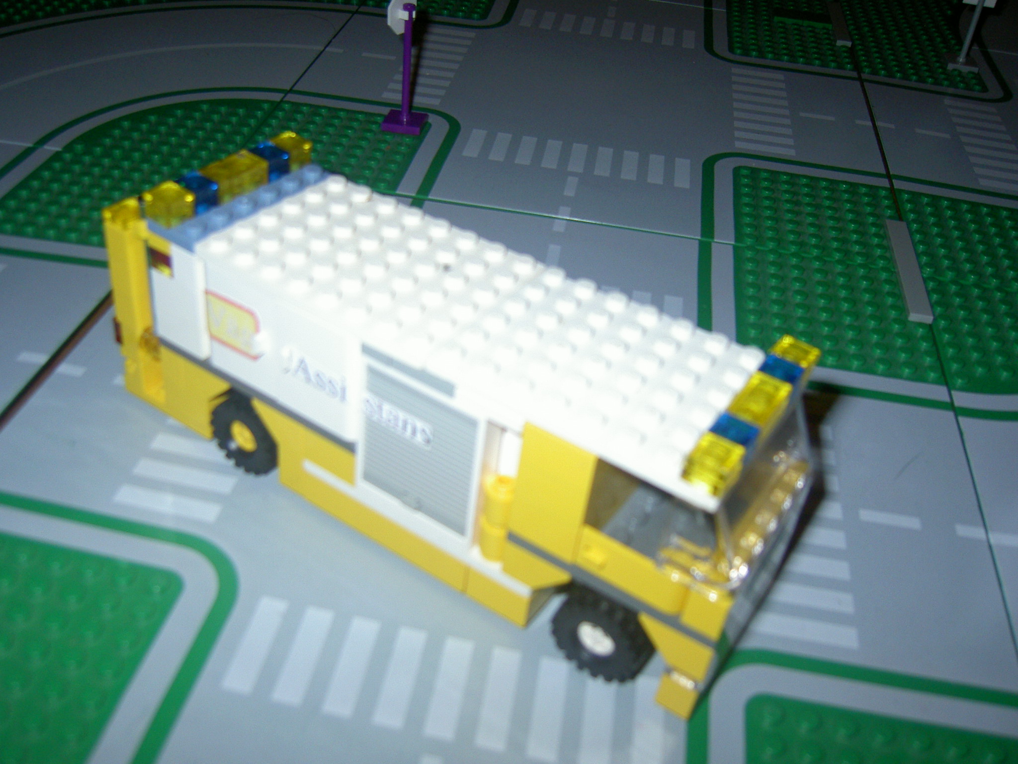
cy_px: 382
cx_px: 509
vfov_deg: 41.8
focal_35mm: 34
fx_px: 1000
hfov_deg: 54.0
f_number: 2.8
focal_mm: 5.6
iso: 100
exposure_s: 1/60
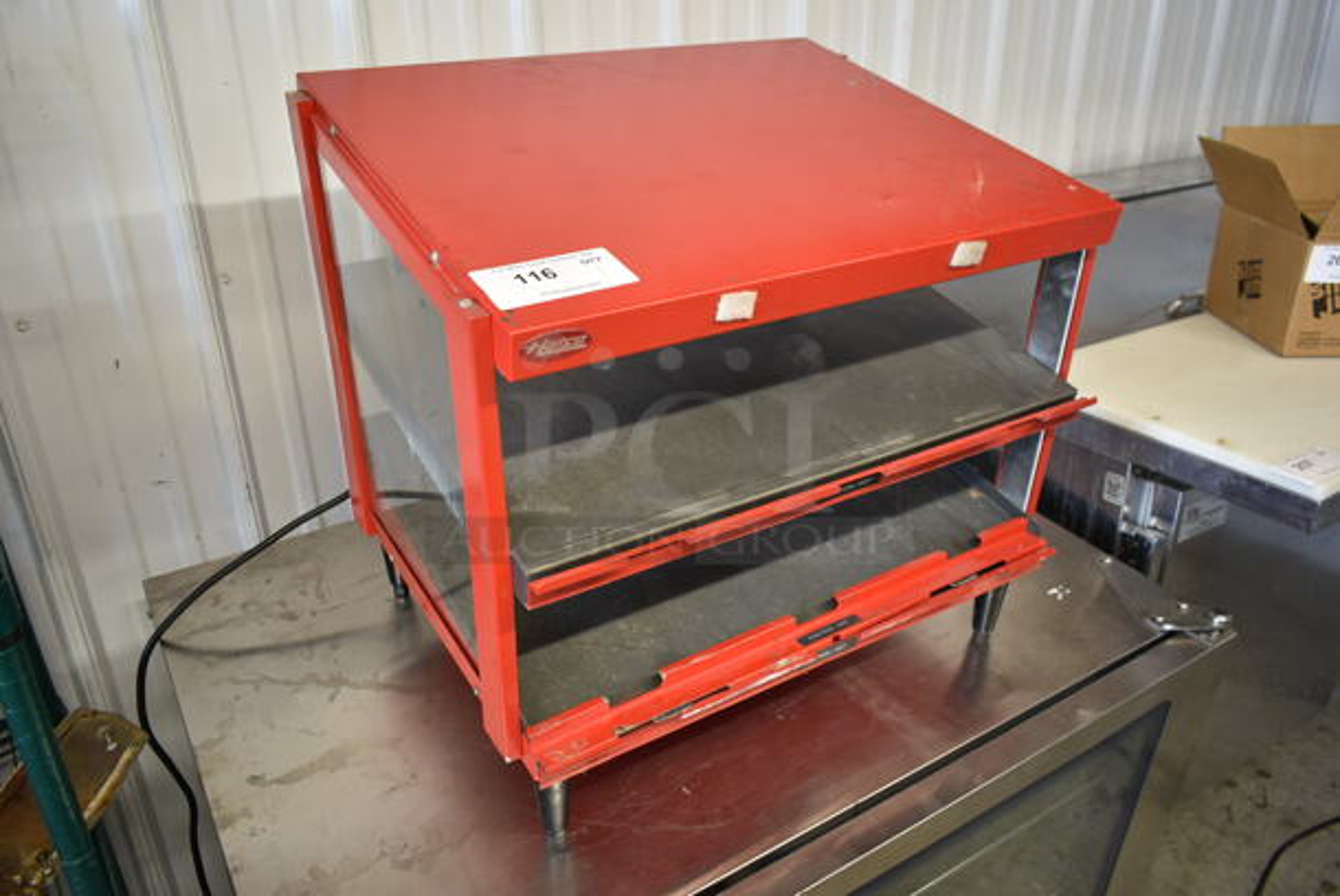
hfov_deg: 67.3
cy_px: 448
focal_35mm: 27
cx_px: 670
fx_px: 1006
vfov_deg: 48.0
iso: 400
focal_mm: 18
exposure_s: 1/30
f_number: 3.5
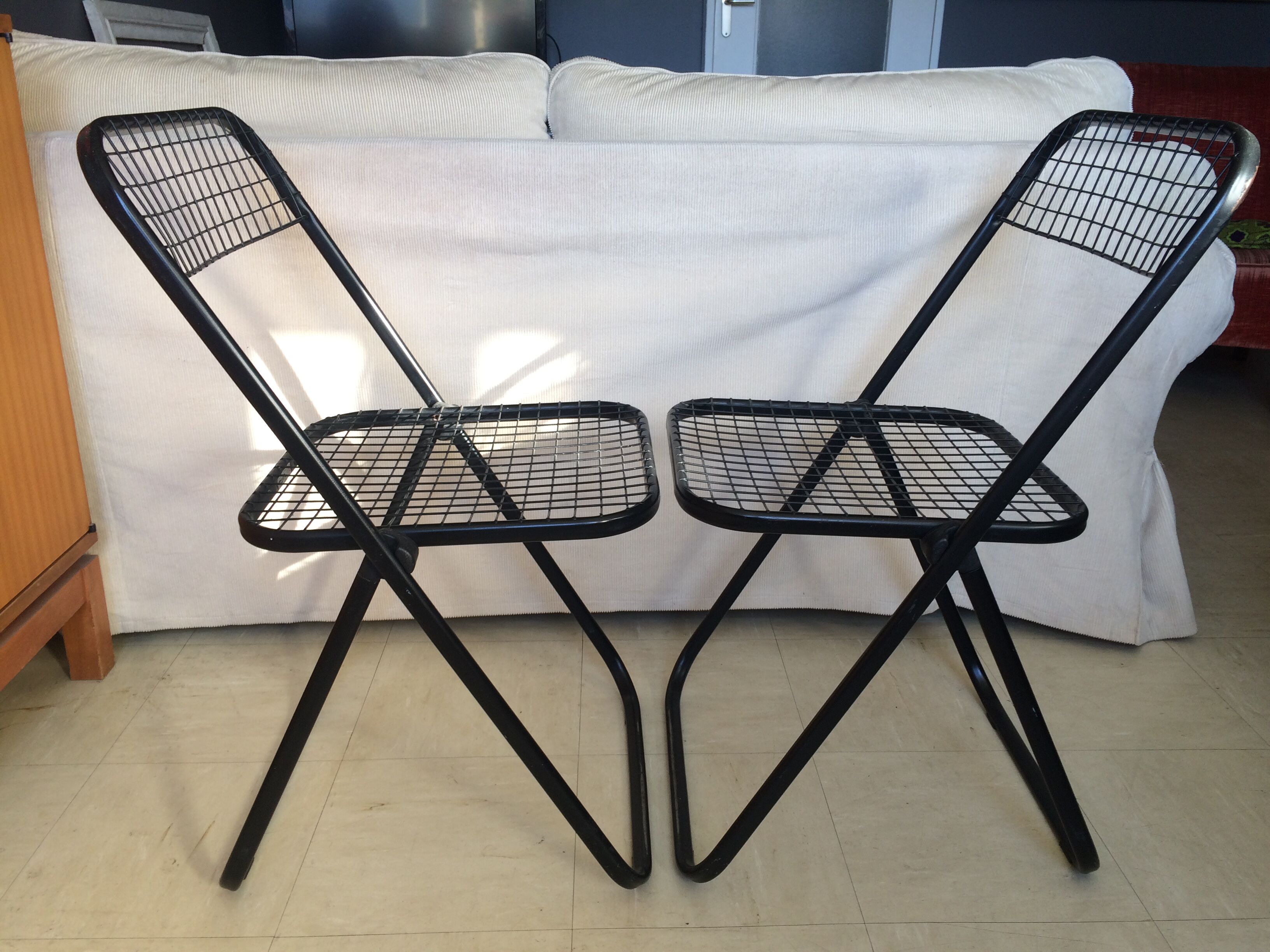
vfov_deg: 48.2
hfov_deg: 61.7
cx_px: 635
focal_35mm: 29
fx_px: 1064
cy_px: 476
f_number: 2.2
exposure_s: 1/33
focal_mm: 4.15
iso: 40
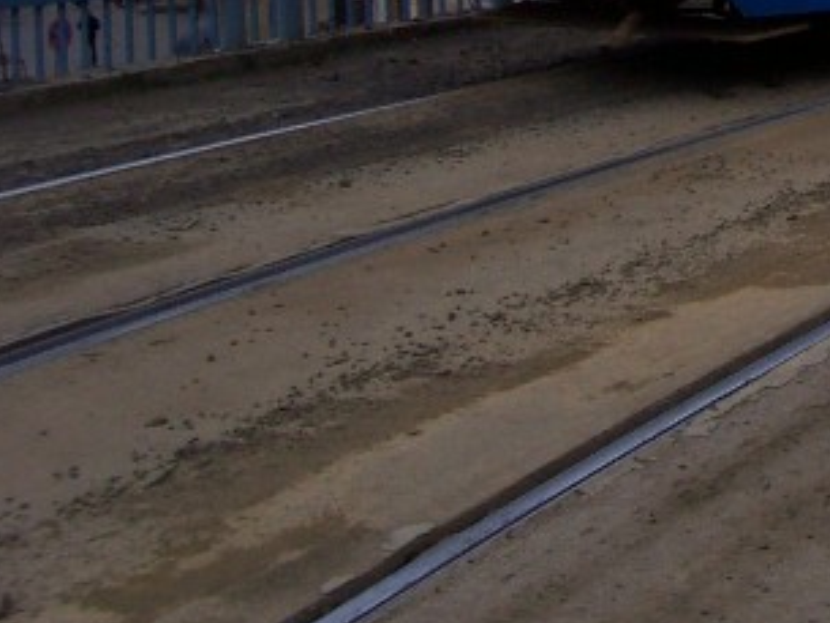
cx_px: 1374
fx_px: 2734
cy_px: -310
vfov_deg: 12.4
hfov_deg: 15.4
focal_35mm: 114
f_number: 5.1
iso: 80
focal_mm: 5.6
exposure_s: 1/239
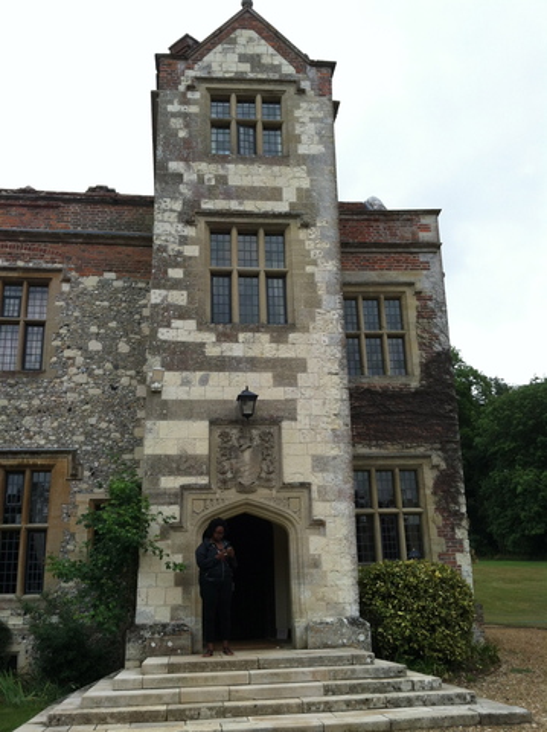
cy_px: 366
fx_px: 739
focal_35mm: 35
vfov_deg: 52.7
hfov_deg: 40.6
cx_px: 274
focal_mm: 3.85
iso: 80
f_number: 2.8
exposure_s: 1/226
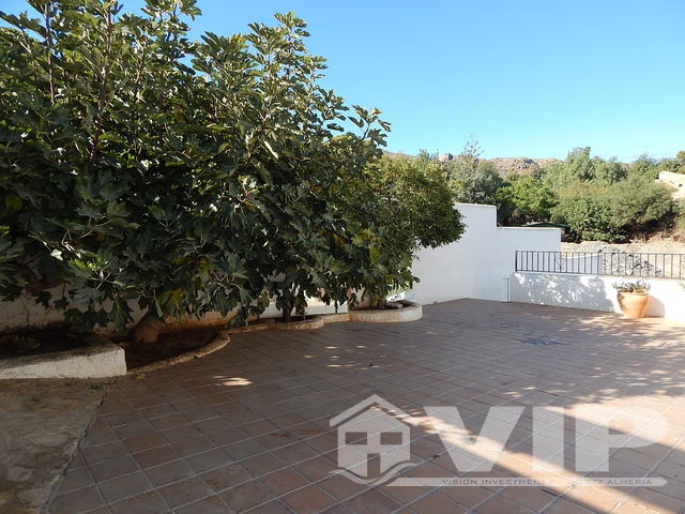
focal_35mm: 23
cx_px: 342
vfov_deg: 58.9
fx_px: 455
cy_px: 257
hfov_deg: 73.9
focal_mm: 4
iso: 125
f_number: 3
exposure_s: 1/800
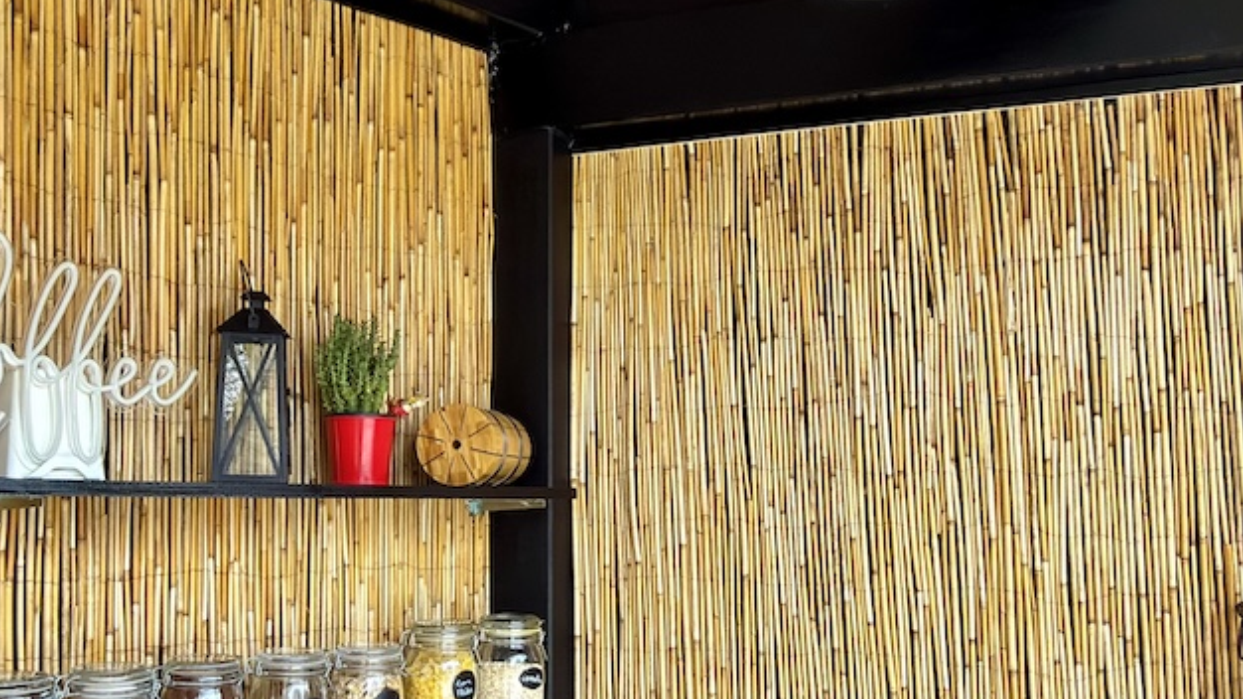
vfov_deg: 30.2
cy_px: 455
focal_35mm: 39
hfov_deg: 51.4
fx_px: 1285
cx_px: 534
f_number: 2.2
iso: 50
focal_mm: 2.22
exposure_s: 1/60
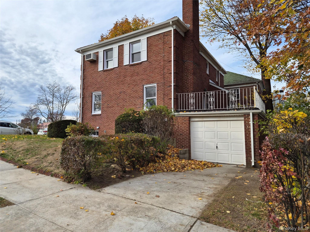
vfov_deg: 58.9
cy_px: 116
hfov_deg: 73.9
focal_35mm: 23
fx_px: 206
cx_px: 155
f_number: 1.8
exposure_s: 1/2536
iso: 80
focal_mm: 5.4
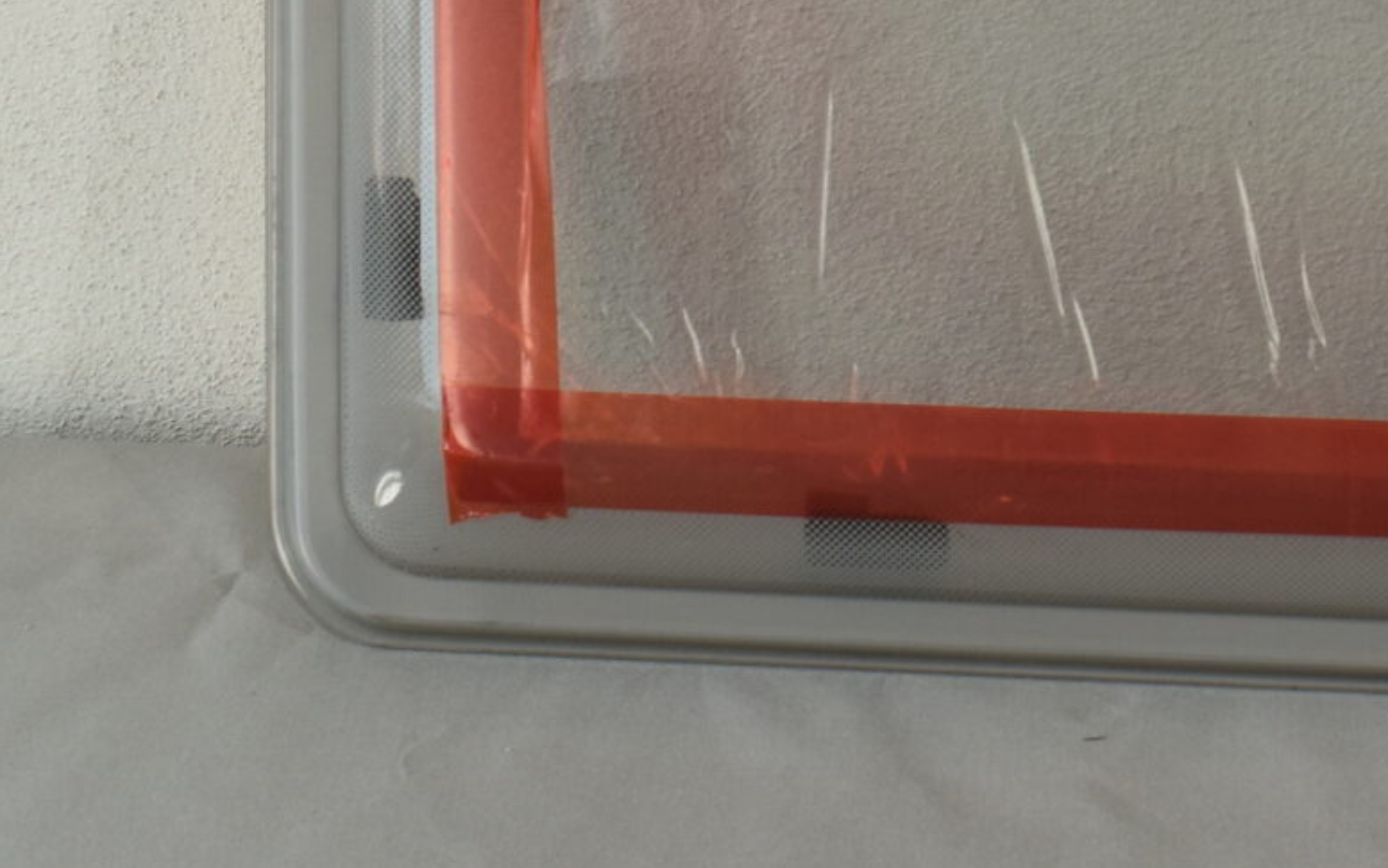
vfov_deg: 10.7
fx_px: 4577
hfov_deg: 16.5
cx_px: 1715
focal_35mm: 121
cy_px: -72
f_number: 8
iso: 320
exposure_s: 1/60
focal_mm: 24
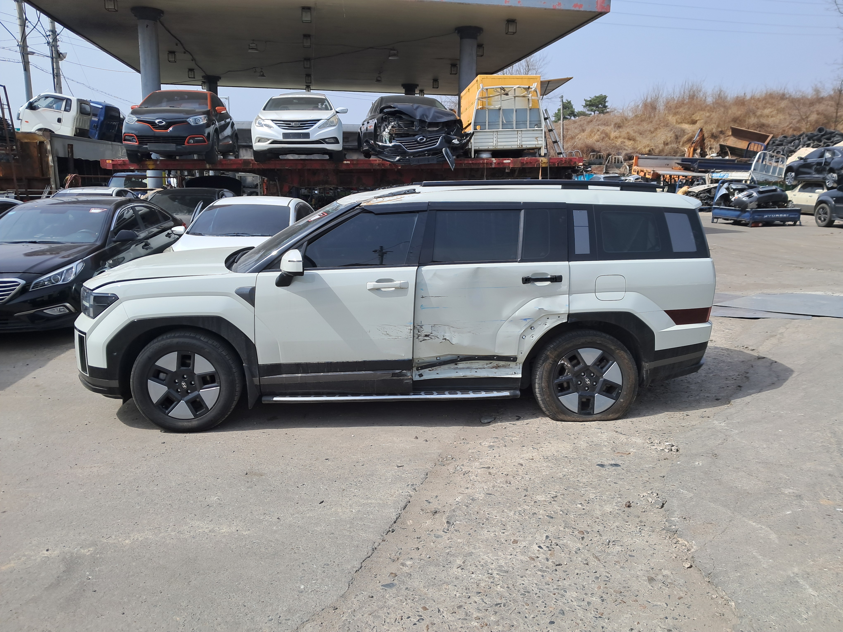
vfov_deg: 51.4
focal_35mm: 27
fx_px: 658
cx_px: 422
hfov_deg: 65.3
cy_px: 316
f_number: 1.8
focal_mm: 4
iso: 50
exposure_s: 1/627
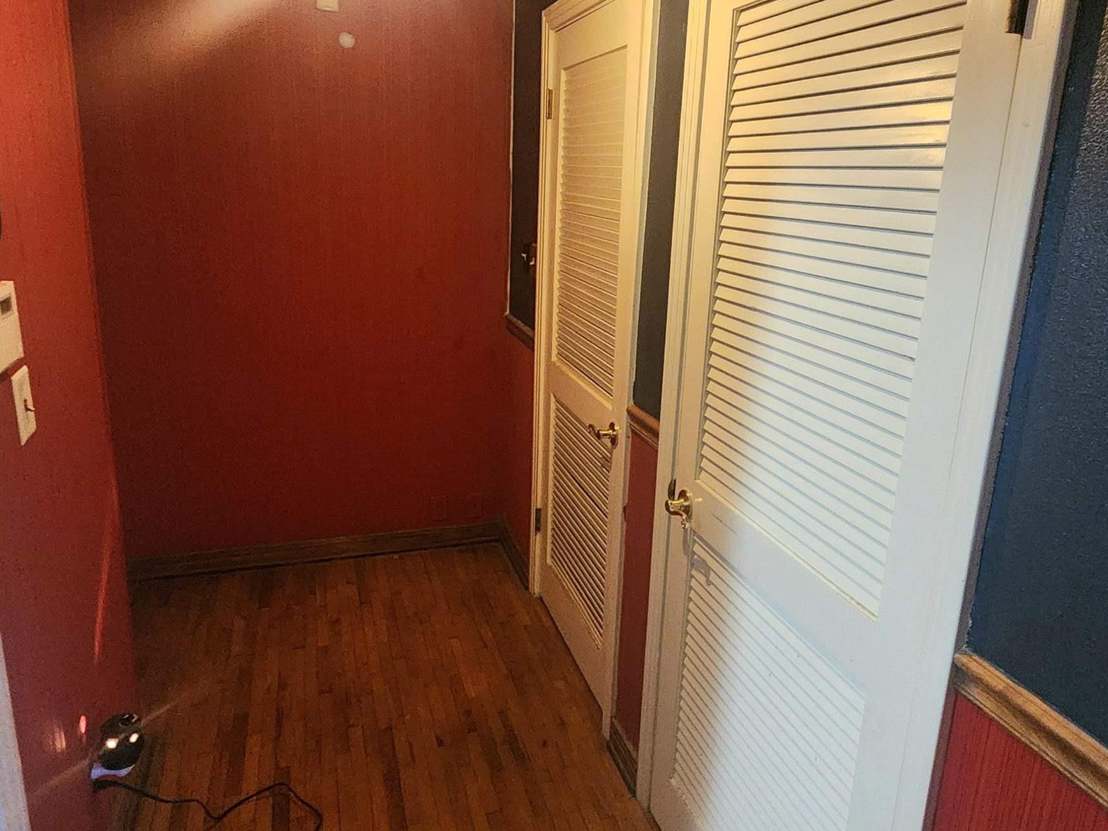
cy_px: 396
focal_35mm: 23
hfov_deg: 73.2
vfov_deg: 58.9
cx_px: 661
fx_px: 736
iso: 500
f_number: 2.2
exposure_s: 1/30
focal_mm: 2.2
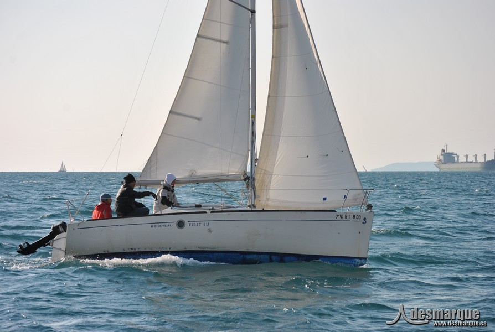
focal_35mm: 128
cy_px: 166
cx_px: 248
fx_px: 1757
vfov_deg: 10.8
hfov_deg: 16.0
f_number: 6.3
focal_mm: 85
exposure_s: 1/640
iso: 100
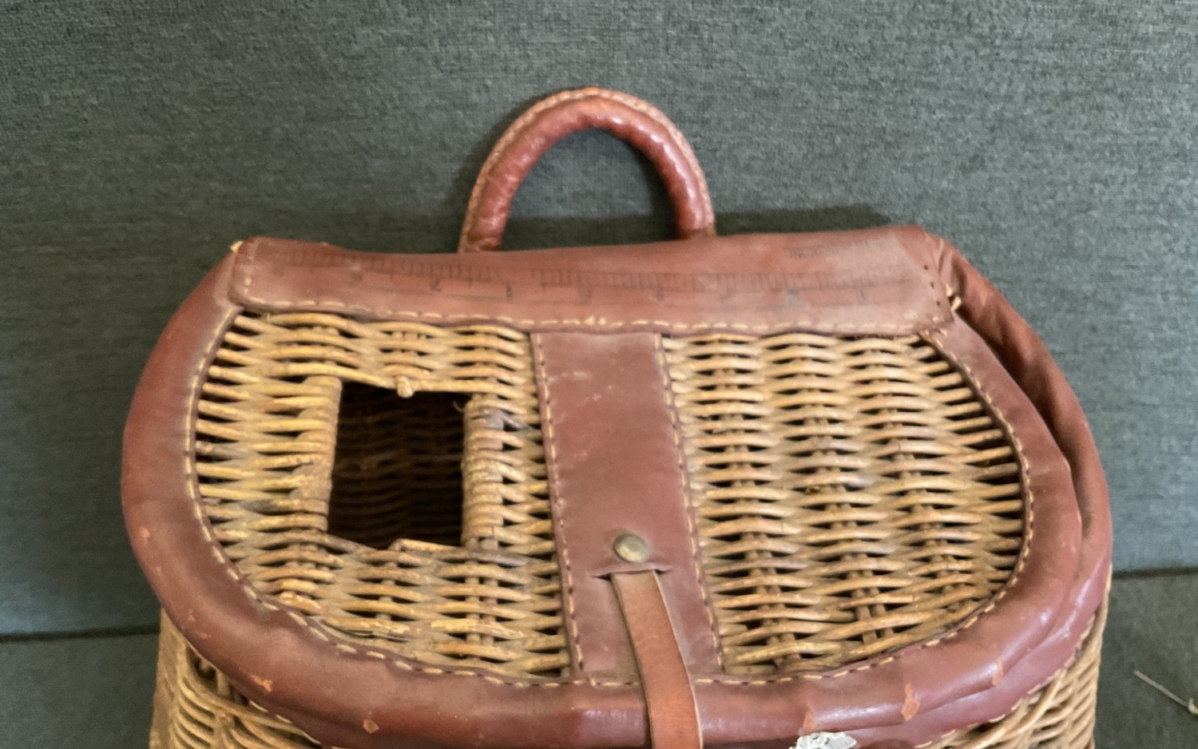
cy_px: 440
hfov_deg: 61.2
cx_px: 601
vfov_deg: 40.5
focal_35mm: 31
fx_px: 1012
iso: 400
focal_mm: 3
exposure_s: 1/30
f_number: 1.8
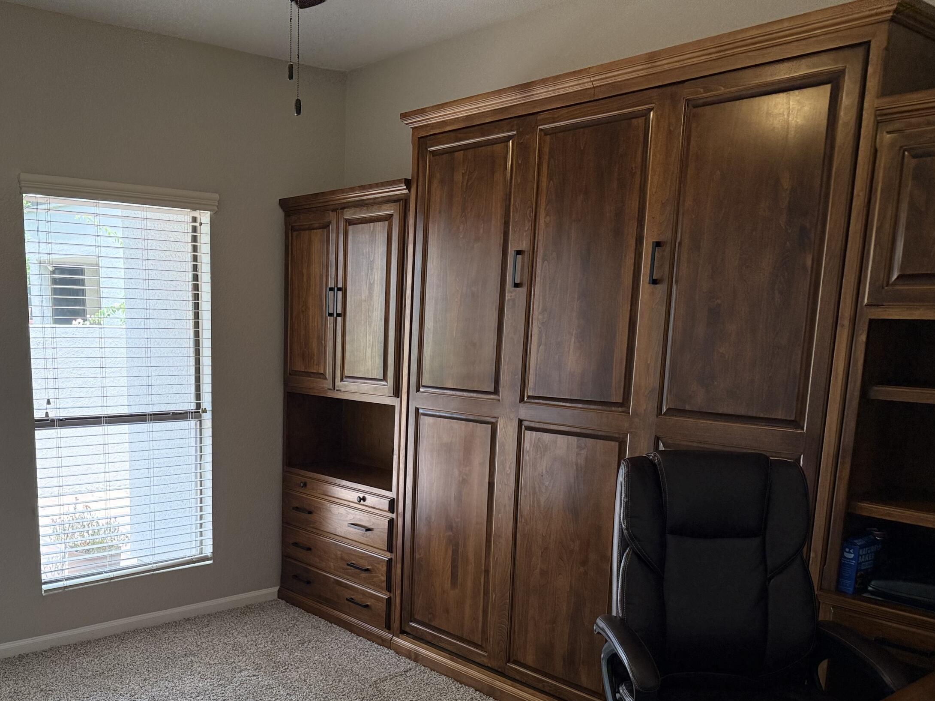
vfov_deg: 42.2
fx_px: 891
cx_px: 300
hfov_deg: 54.1
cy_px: 482
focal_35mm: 33
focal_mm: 6.76
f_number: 1.78
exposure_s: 1/226
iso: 200
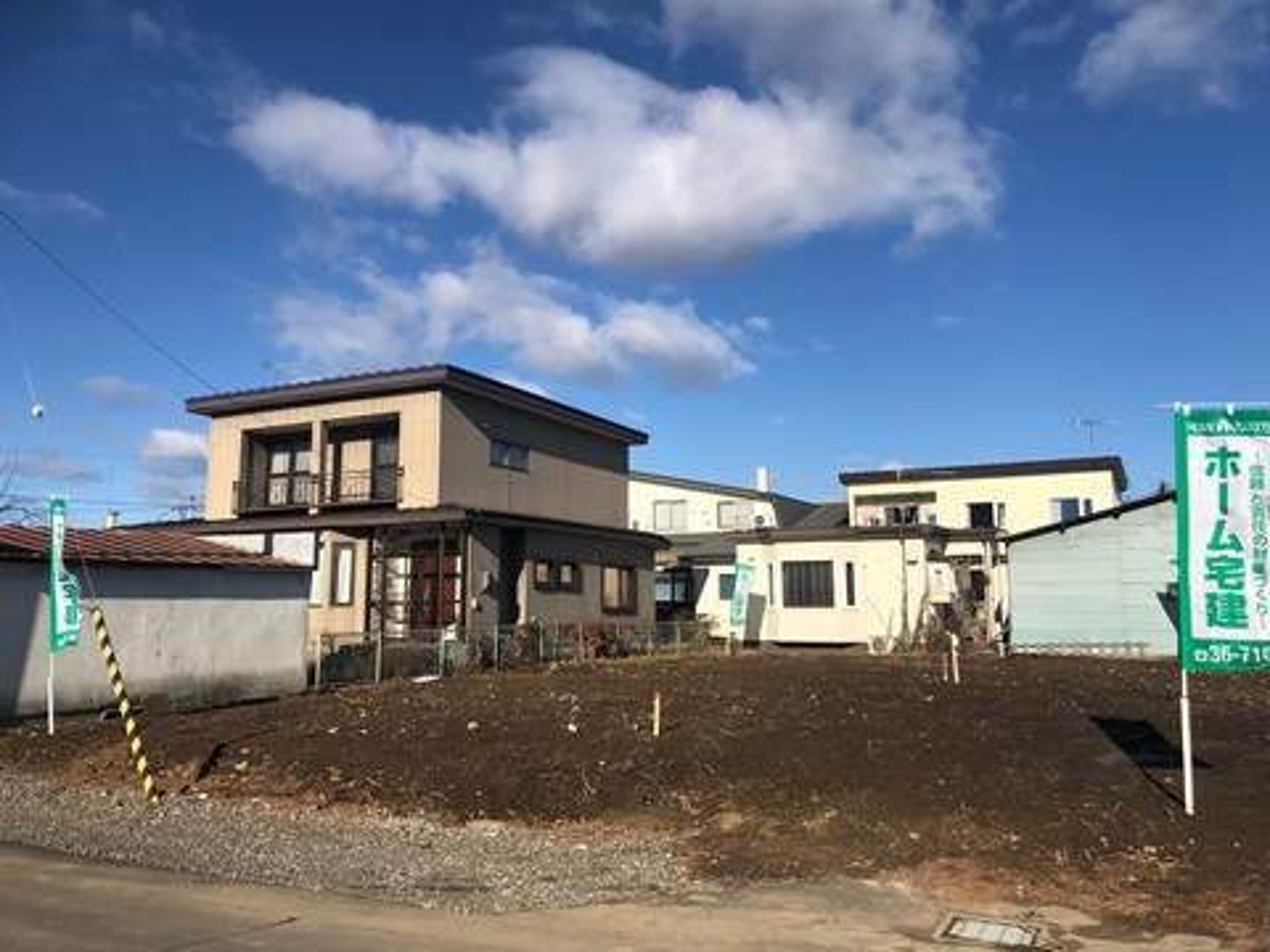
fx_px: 1027
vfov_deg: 49.7
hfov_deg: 63.4
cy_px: 476
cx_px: 635
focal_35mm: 28
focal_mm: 4
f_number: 1.8
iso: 20
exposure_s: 1/3003
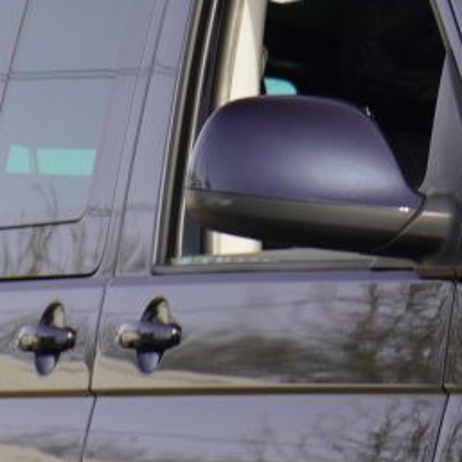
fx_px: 5627
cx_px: 786
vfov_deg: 4.7
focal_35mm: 373
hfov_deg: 4.7
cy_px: 561
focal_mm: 47
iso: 100
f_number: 6.7
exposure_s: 1/90
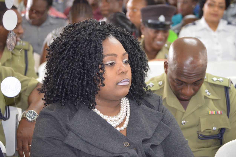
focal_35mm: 118
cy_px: 78
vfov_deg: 11.6
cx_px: 119
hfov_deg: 17.4
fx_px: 773
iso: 1800
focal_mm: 78
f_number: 4.5
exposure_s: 1/60
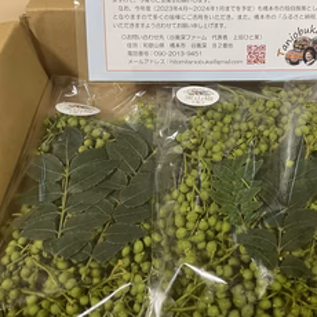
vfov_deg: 41.7
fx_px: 414
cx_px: 212
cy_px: 132
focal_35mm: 40
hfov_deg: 41.3
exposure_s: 1/50
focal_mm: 4.2
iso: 160
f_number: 1.6
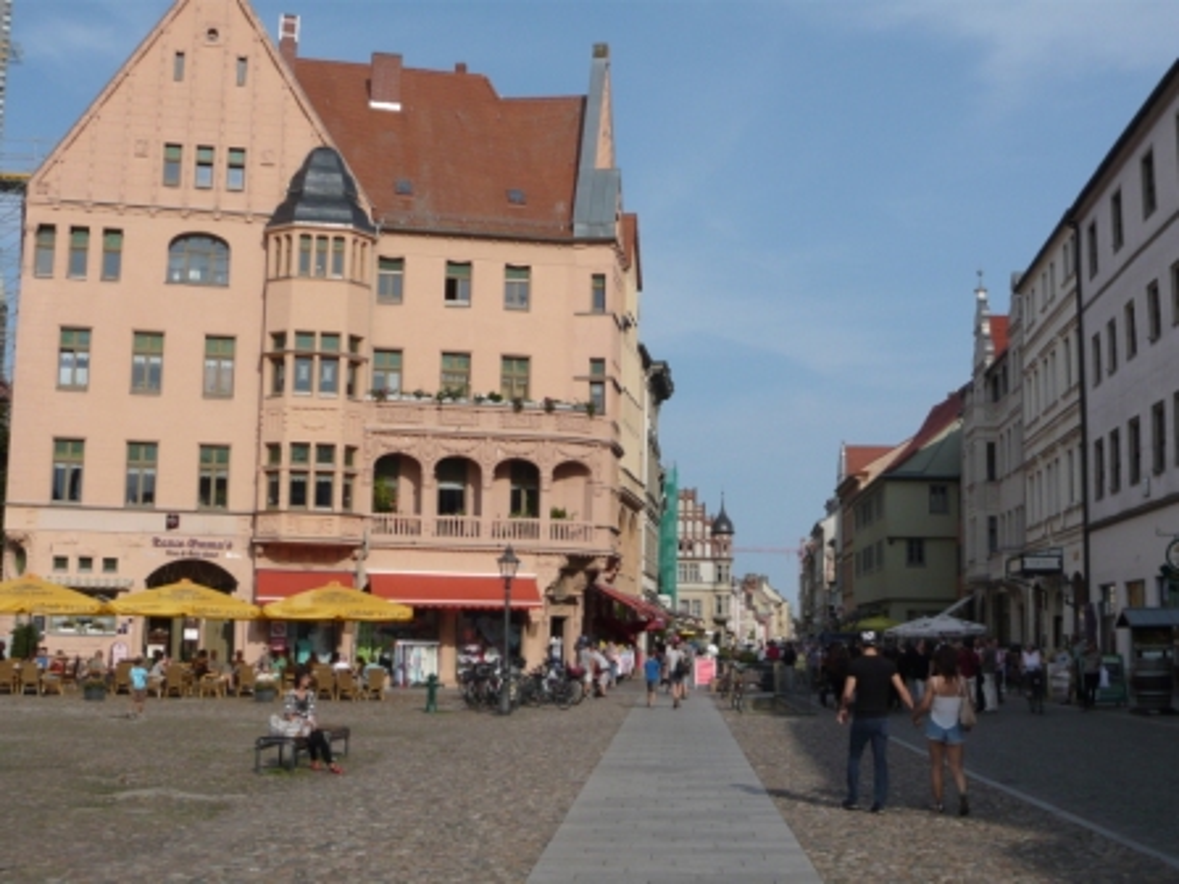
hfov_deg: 42.1
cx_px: 590
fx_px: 1533
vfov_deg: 32.2
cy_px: 442
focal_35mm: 45
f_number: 10
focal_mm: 7.4
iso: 100
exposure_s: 1/200
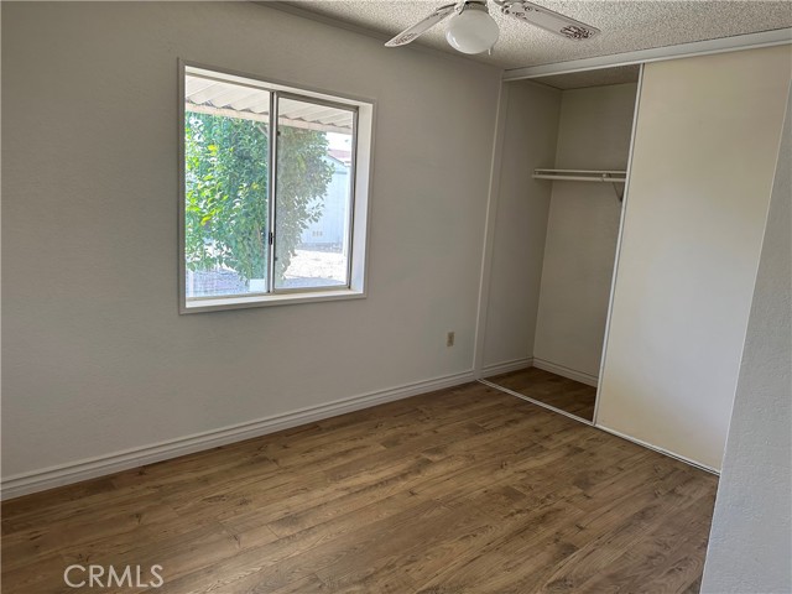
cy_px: 297
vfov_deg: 56.8
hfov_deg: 71.6
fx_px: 549
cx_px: 396
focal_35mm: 24
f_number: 1.78
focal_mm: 6.86
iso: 125
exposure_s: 1/120
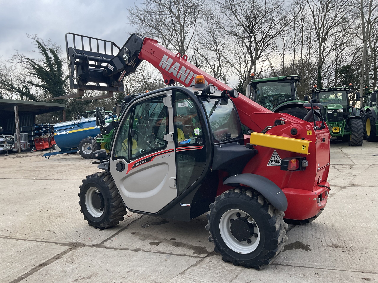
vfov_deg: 48.2
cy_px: 142
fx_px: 317
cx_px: 189
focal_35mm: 29
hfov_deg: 61.7
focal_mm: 3
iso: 16
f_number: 1.8
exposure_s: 1/270
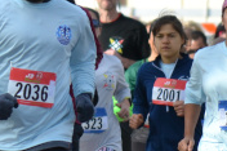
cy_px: 43
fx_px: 7530
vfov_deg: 1.1
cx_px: -97
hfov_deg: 1.7
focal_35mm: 1195
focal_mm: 175
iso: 400
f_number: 5.3
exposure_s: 1/800
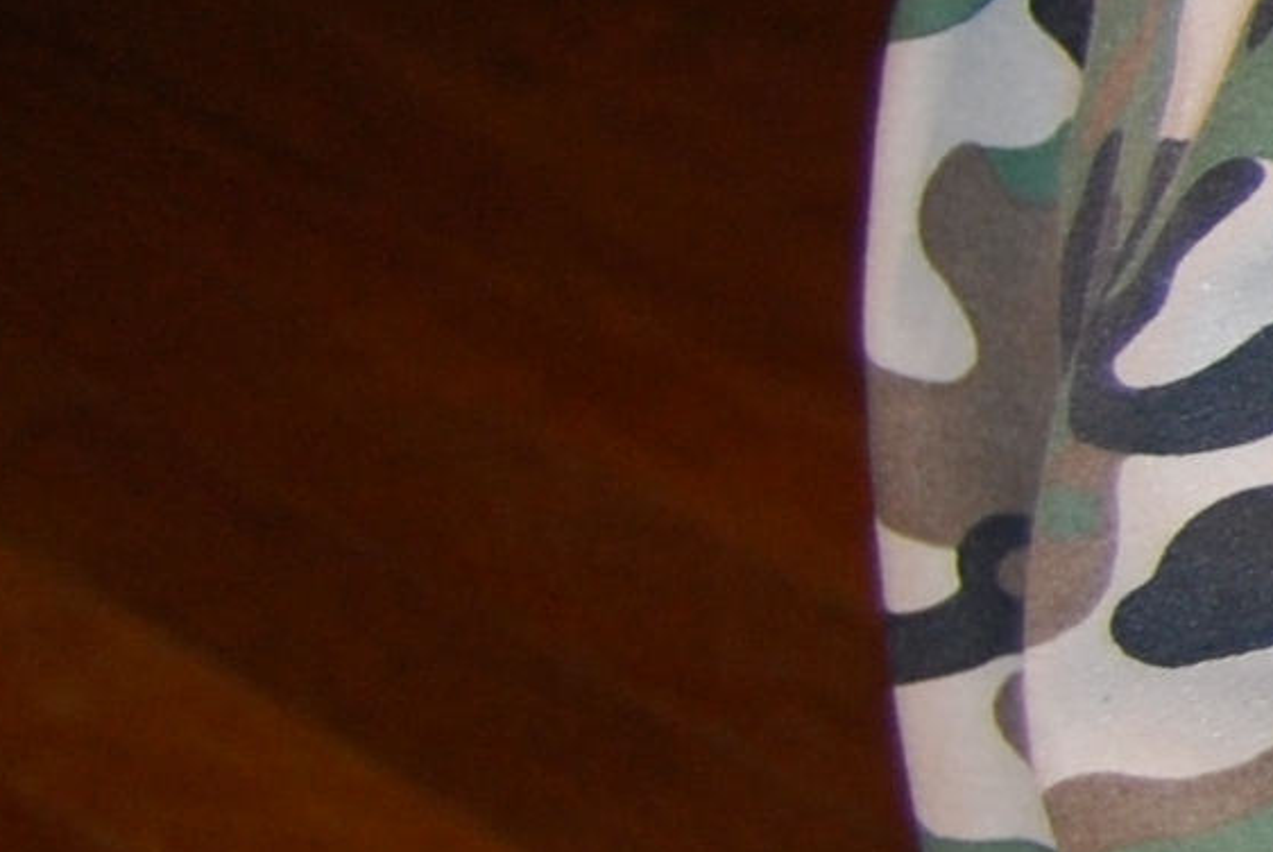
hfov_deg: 8.6
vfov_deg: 7.0
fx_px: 6954
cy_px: -152
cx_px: 3880
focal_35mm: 196
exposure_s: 1/60
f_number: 3.5
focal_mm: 19
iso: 200
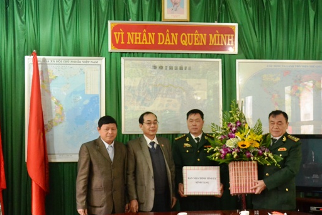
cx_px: 164
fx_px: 403
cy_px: 124
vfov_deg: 29.9
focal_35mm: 45
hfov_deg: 43.6
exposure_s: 1/60
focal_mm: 24
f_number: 4
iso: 3200
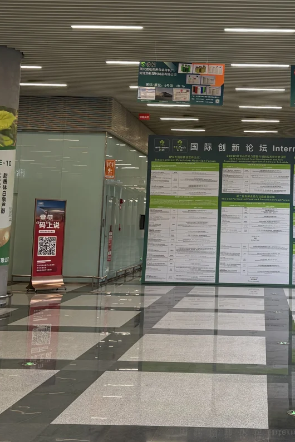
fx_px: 602
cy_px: 147
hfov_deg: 26.8
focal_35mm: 49
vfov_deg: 39.9
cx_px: 249
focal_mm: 5.96
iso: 125
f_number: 1.6
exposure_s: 1/95
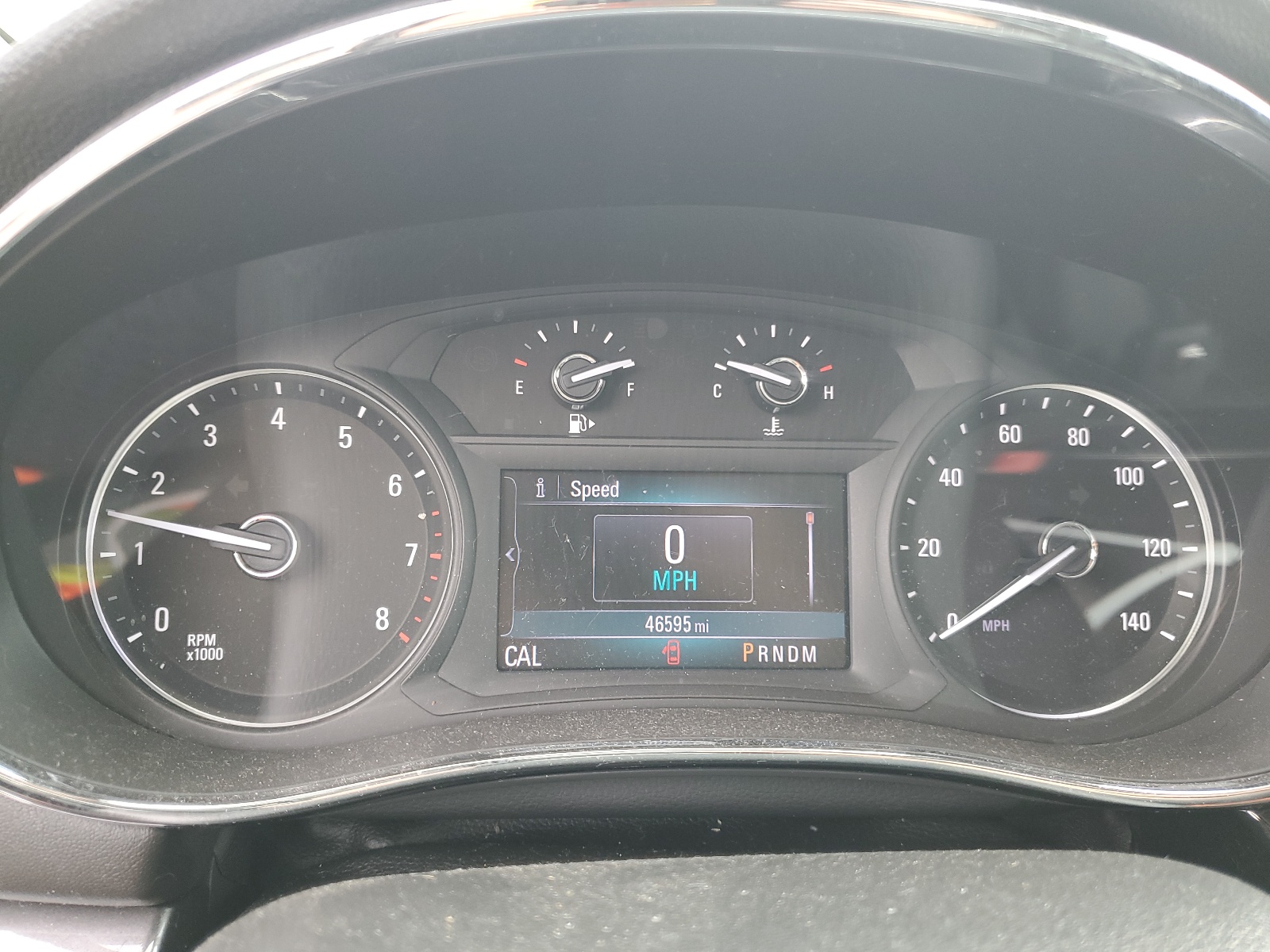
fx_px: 954
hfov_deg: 67.3
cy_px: 476
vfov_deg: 53.1
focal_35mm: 26
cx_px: 635
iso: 62
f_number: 1.5
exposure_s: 1/60.2
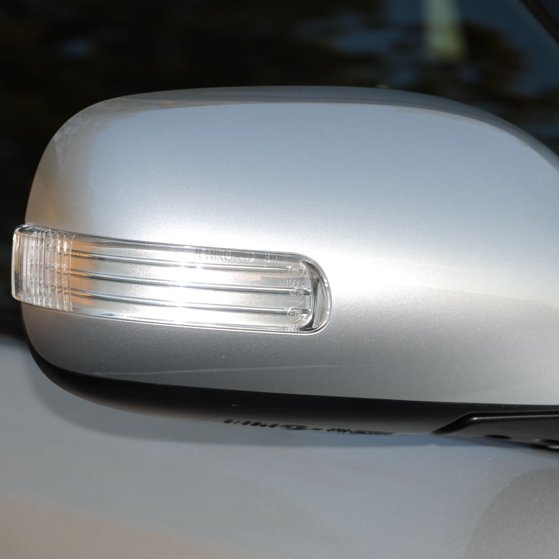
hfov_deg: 11.3
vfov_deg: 11.3
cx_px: 341
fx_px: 2814
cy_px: 280
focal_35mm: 154
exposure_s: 1/60
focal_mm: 80
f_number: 8
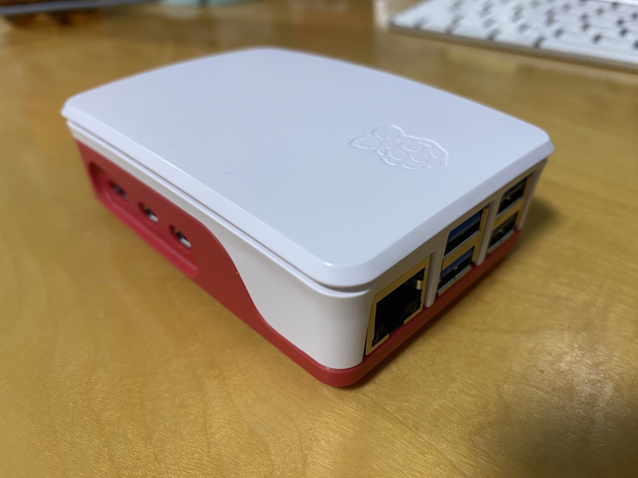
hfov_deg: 67.3
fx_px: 479
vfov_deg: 53.1
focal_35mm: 26
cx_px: 319
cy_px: 239
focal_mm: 4.25
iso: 100
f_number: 1.8
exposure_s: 1/50
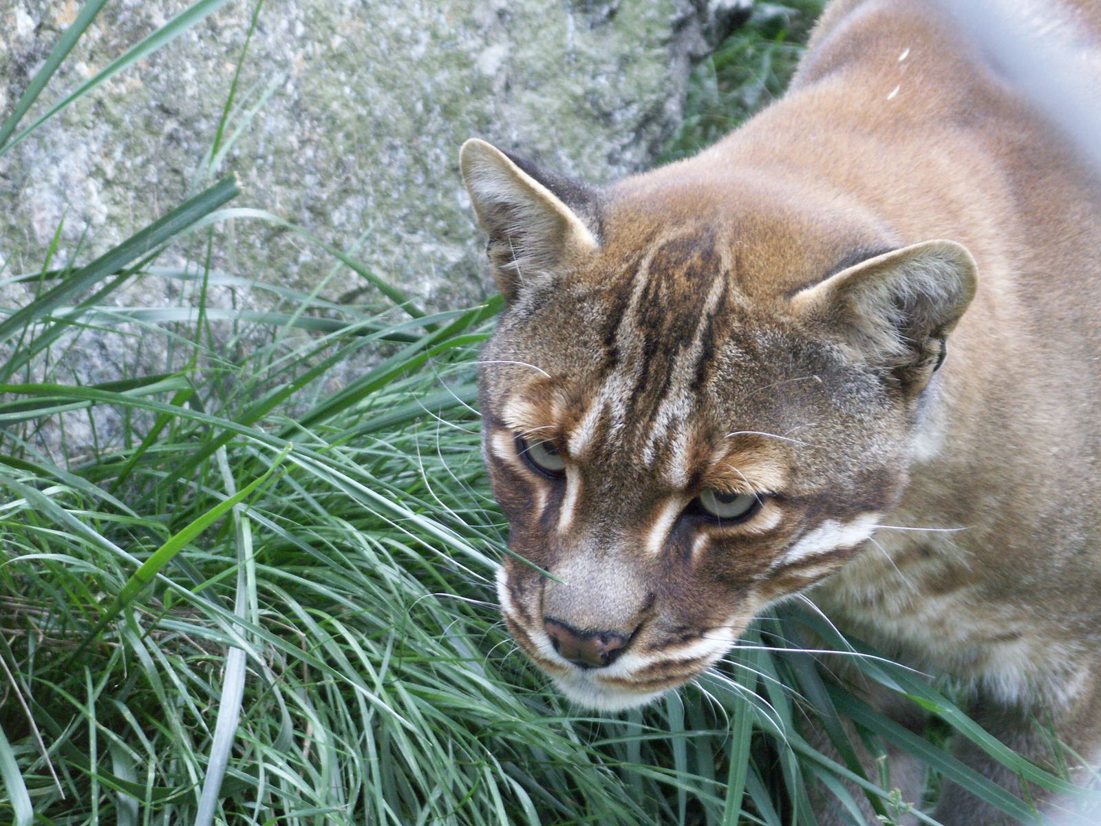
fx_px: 3658
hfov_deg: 17.1
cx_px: 550
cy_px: 413
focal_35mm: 115
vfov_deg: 12.9
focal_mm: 18.85
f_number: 4
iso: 125
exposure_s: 1/40
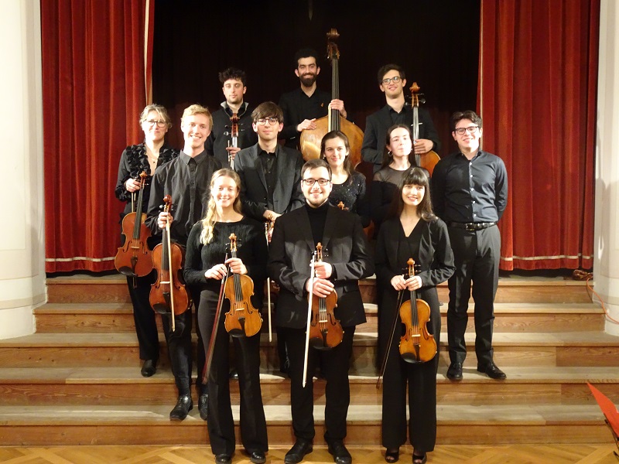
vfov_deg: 37.7
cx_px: 310
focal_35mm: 38
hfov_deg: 49.0
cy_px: 232
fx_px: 680
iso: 800
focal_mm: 6.56
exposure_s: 1/13
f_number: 4
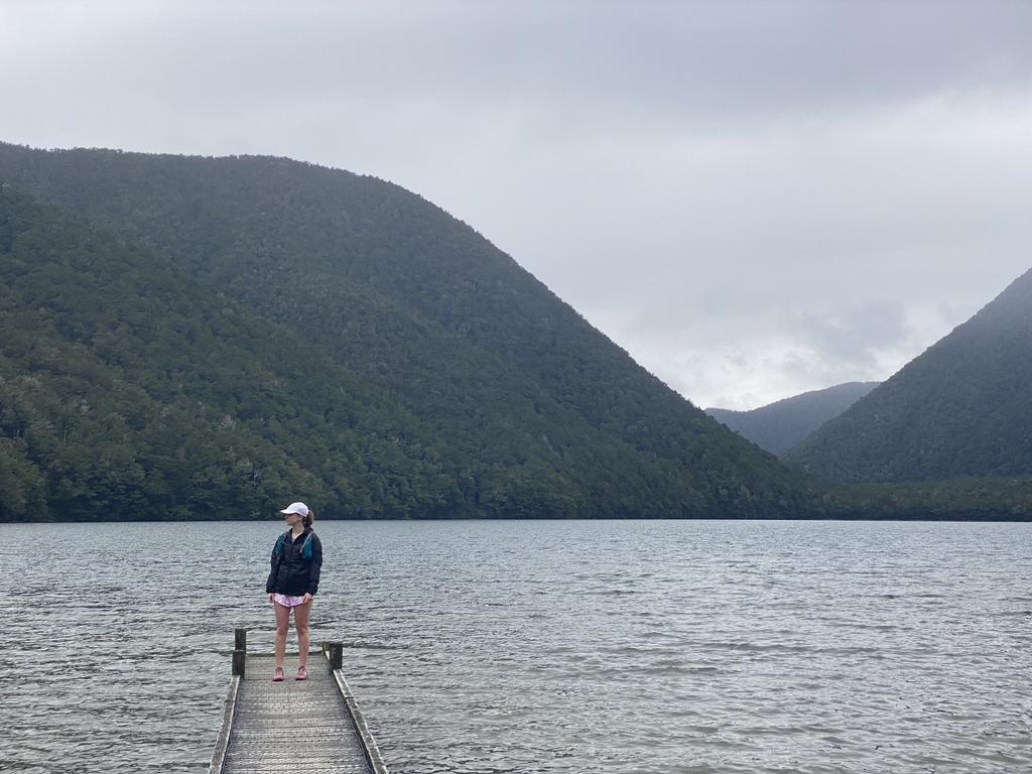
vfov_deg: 28.0
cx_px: 516
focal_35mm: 52
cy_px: 387
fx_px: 1550
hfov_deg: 36.8
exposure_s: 1/1043
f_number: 2
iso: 20
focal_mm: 6
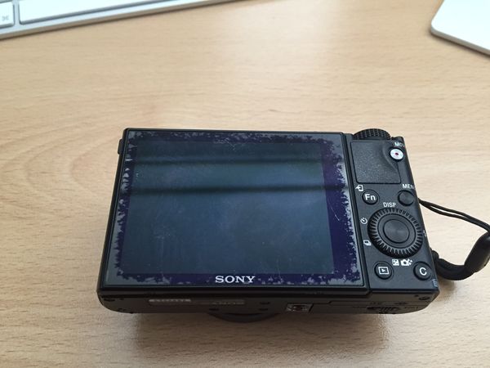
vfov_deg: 48.2
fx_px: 411
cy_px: 184
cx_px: 245
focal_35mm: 29
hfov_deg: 61.7
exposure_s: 1/33
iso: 200
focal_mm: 4.15
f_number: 2.2
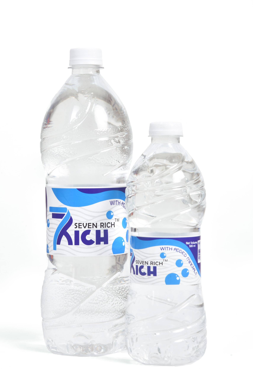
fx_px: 1106
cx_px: 126
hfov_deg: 13.1
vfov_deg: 19.4
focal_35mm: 105
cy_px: 190
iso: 250
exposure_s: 1/125
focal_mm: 105
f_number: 16
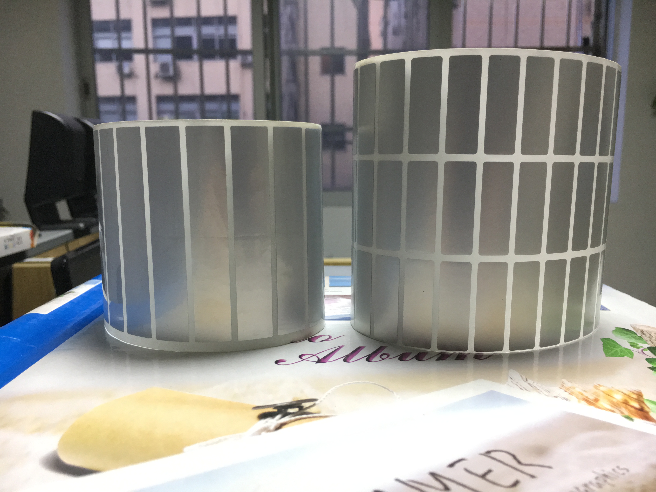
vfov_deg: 48.2
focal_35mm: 29
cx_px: 328
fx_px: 550
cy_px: 246
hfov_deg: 61.7
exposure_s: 1/33
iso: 160
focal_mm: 4.15
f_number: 2.2
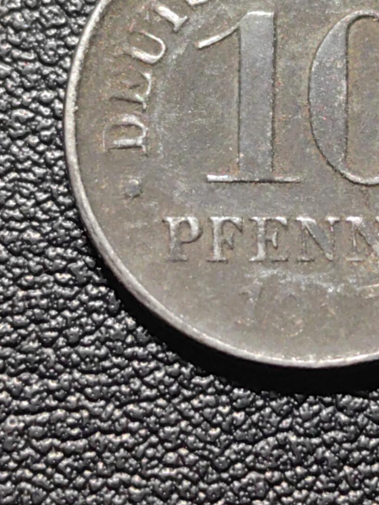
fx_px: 1868
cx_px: 305
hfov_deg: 11.5
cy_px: 119
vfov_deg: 15.3
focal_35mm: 128
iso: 125
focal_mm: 5.75
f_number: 2
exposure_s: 1/99.1
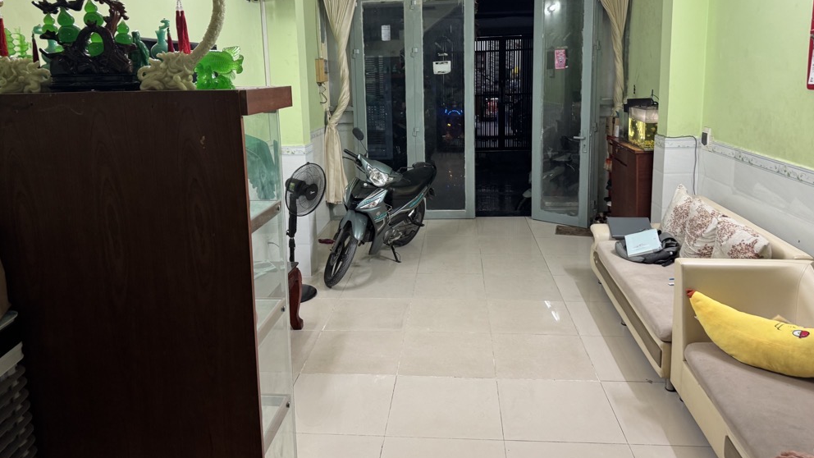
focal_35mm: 27
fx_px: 583
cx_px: 406
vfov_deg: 42.5
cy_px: 167
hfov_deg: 69.9
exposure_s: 1/50
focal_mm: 6.76
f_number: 1.78
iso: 200
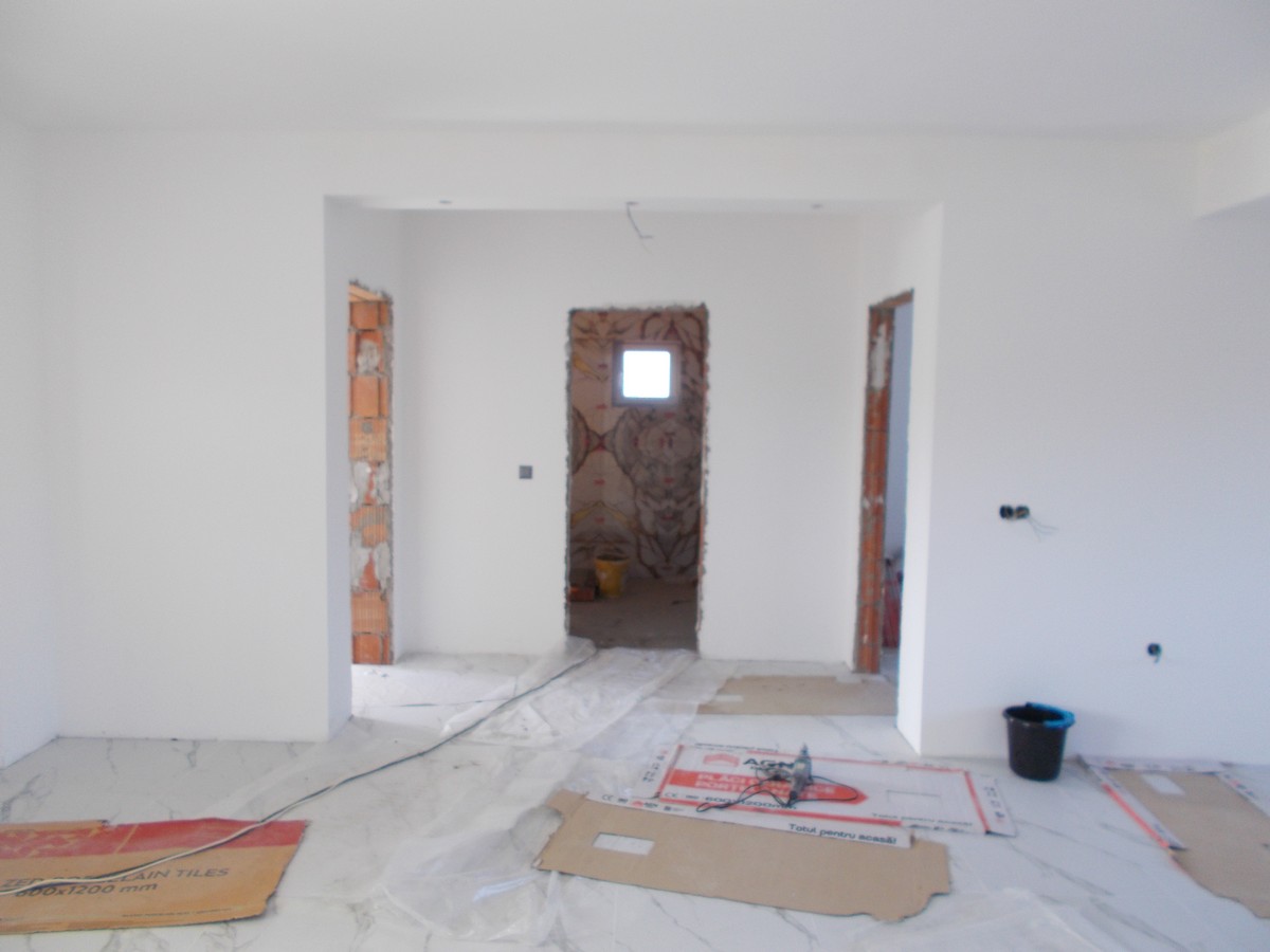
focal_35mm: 26
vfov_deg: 53.1
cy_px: 476
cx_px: 635
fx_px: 954
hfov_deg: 67.3
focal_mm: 4.6
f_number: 3.2
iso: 100
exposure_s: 1/25
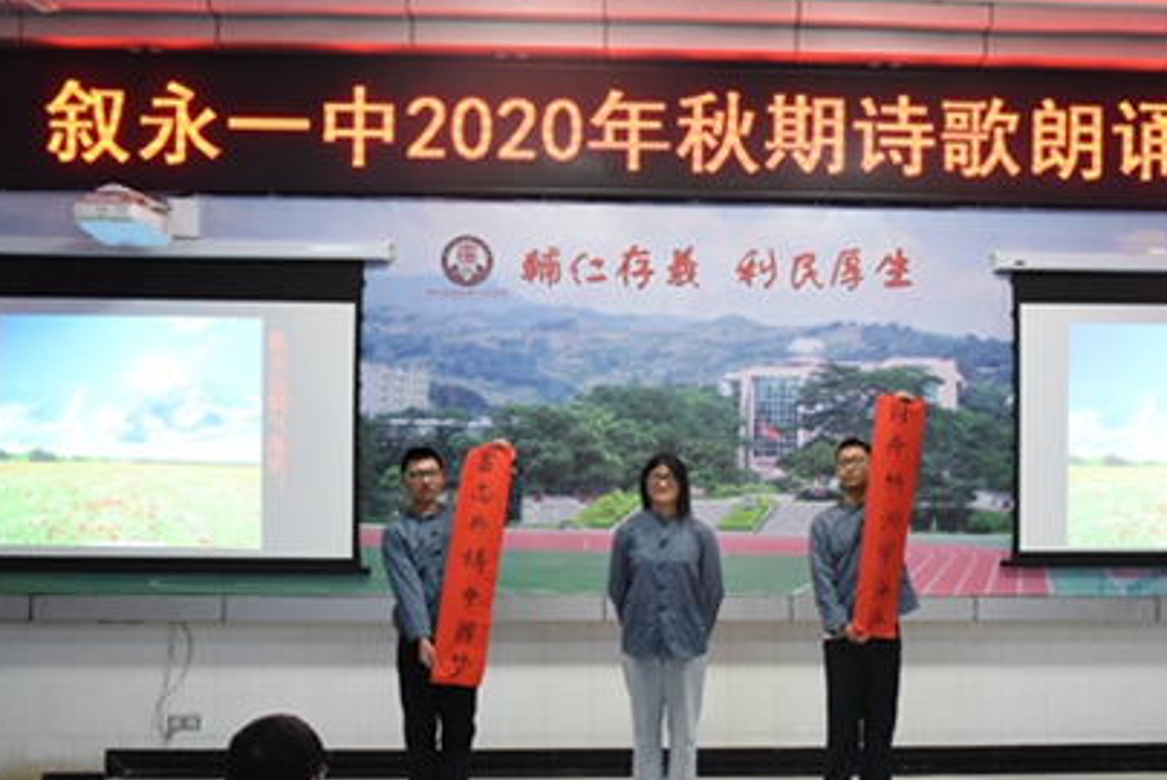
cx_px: 722
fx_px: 1233
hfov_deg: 50.2
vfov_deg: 34.9
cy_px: 504
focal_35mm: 38
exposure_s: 1/125
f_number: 6.3
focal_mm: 24
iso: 5000
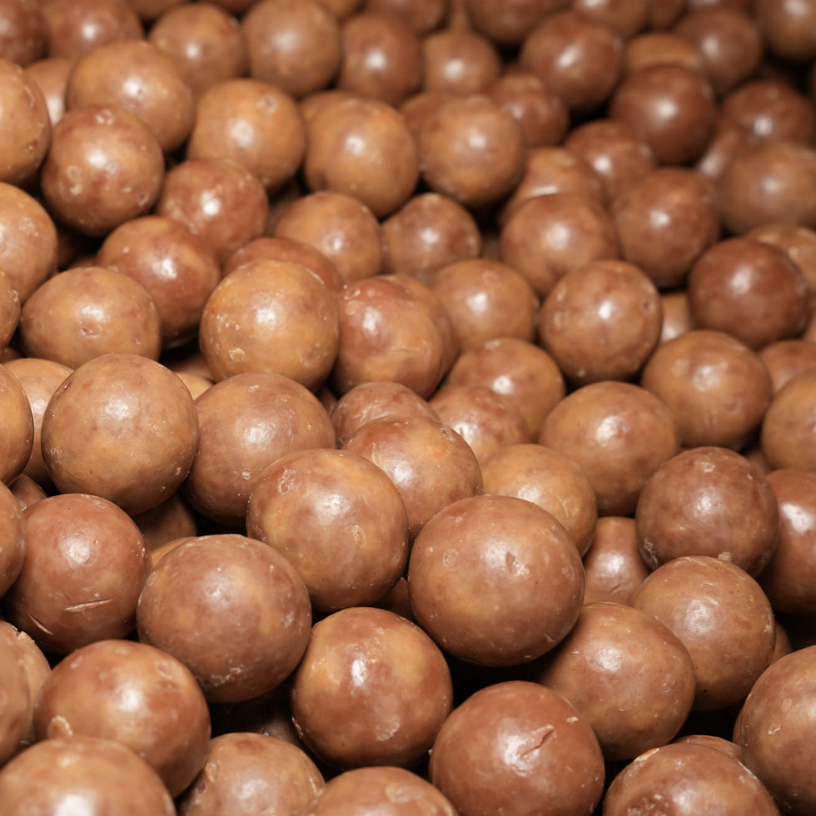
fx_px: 2011
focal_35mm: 75
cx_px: 229
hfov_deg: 22.8
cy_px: 411
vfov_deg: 22.9
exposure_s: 1/125
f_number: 13
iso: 320
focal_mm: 58.3
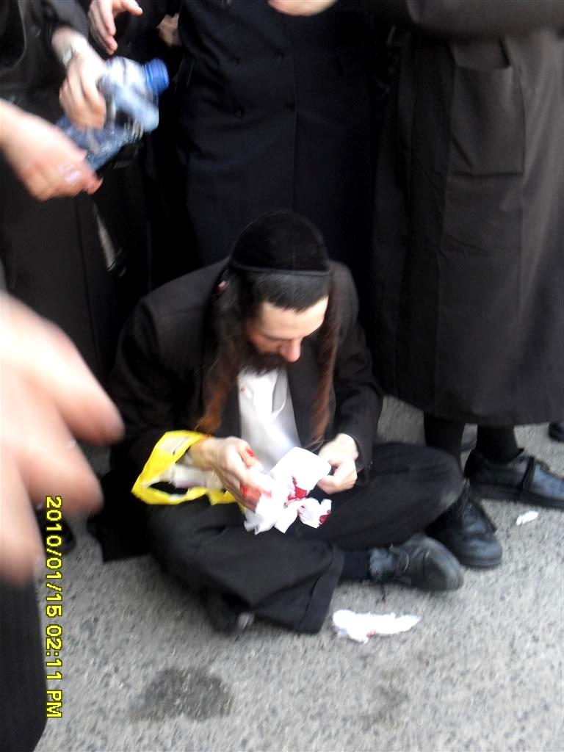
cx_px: 282
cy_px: 376
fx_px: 826
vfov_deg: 49.0
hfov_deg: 37.7
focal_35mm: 38
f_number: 2.8
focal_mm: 6.3
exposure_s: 1/45
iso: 80
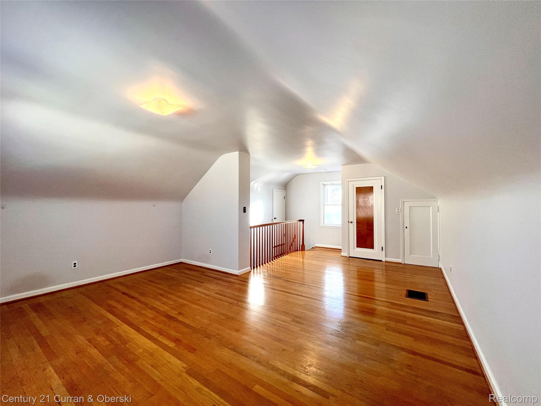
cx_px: 270
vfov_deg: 89.9
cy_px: 203
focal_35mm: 13
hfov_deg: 106.2
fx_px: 203
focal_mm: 1.57
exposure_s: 1/120
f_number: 1.8
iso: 100
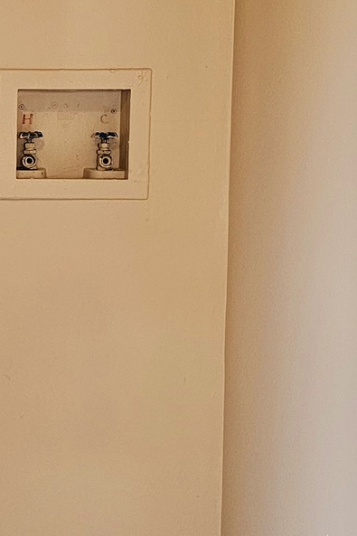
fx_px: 1384
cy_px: 229
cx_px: -206
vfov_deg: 21.9
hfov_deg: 13.7
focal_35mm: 93
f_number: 1.7
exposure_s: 1/120
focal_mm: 6.3
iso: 400
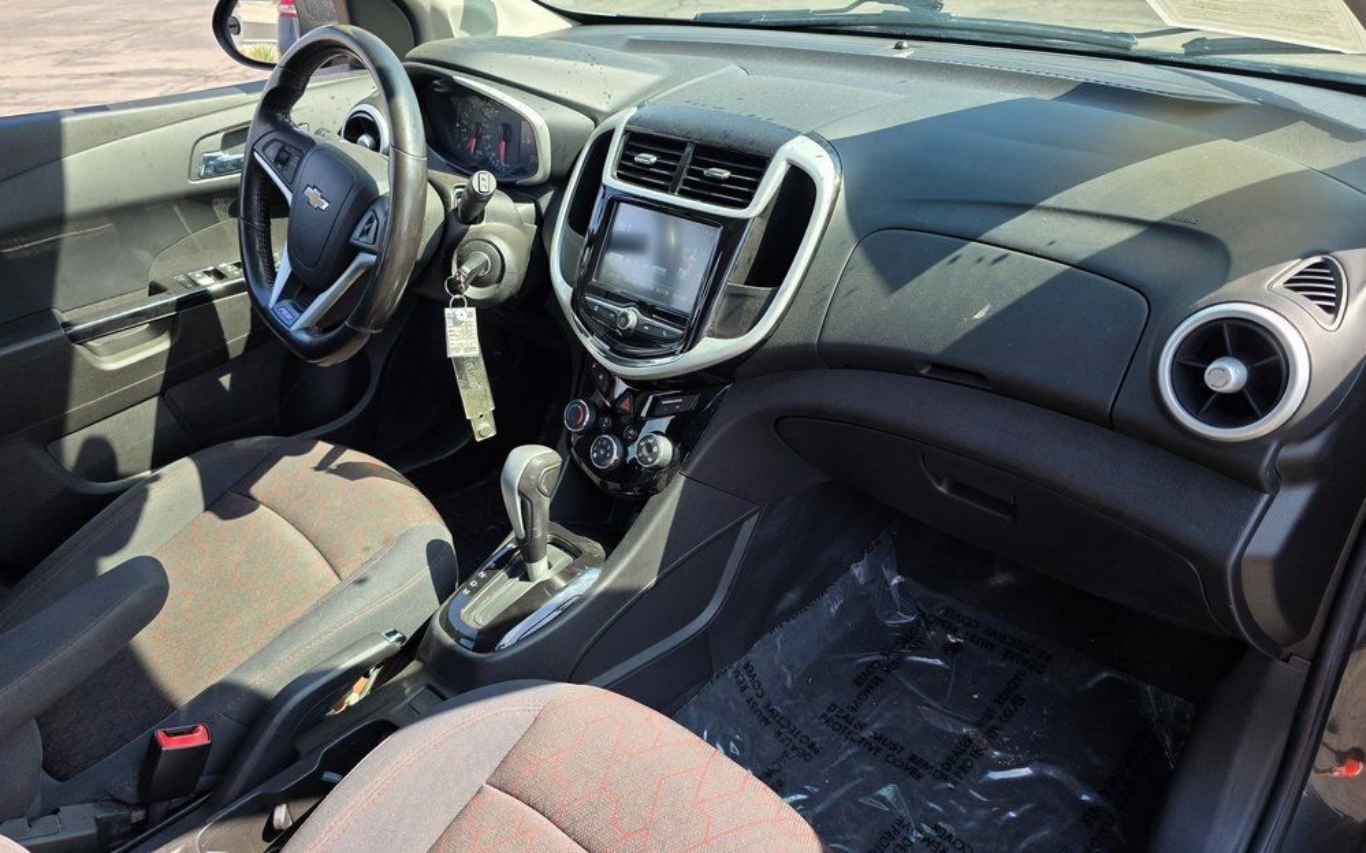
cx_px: 693
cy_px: 432
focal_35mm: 25
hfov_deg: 72.6
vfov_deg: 49.3
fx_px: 931
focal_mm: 6.3
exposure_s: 1/359
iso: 40
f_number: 1.7
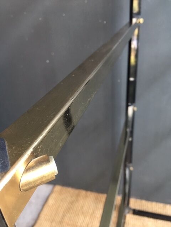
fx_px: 191
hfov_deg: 48.2
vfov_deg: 61.7
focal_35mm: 29
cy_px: 114
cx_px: 86
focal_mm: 4.15
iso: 160
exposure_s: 1/33
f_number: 2.2
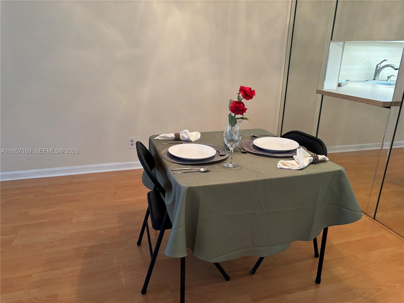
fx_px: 303
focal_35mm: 26
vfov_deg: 53.1
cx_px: 202
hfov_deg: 67.3
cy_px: 152
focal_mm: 5.96
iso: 200
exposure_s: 1/60
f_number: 1.6
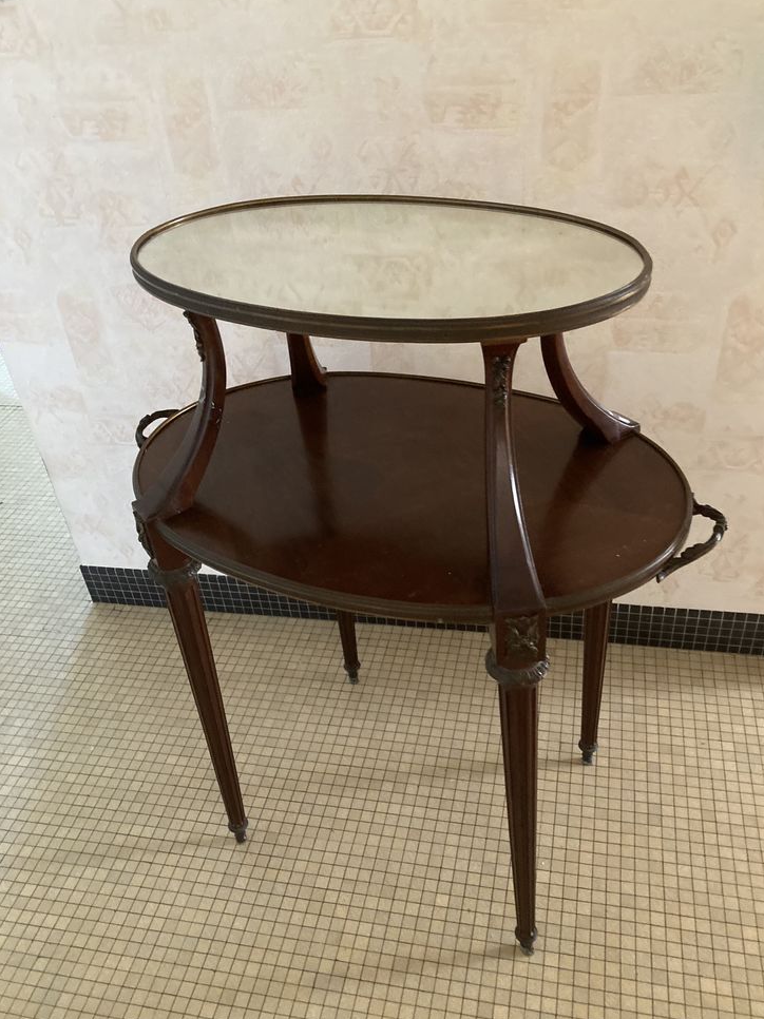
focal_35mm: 29
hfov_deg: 48.2
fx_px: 854
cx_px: 393
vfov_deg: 61.7
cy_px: 520
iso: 500
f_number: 1.8
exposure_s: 1/30
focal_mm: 3.99
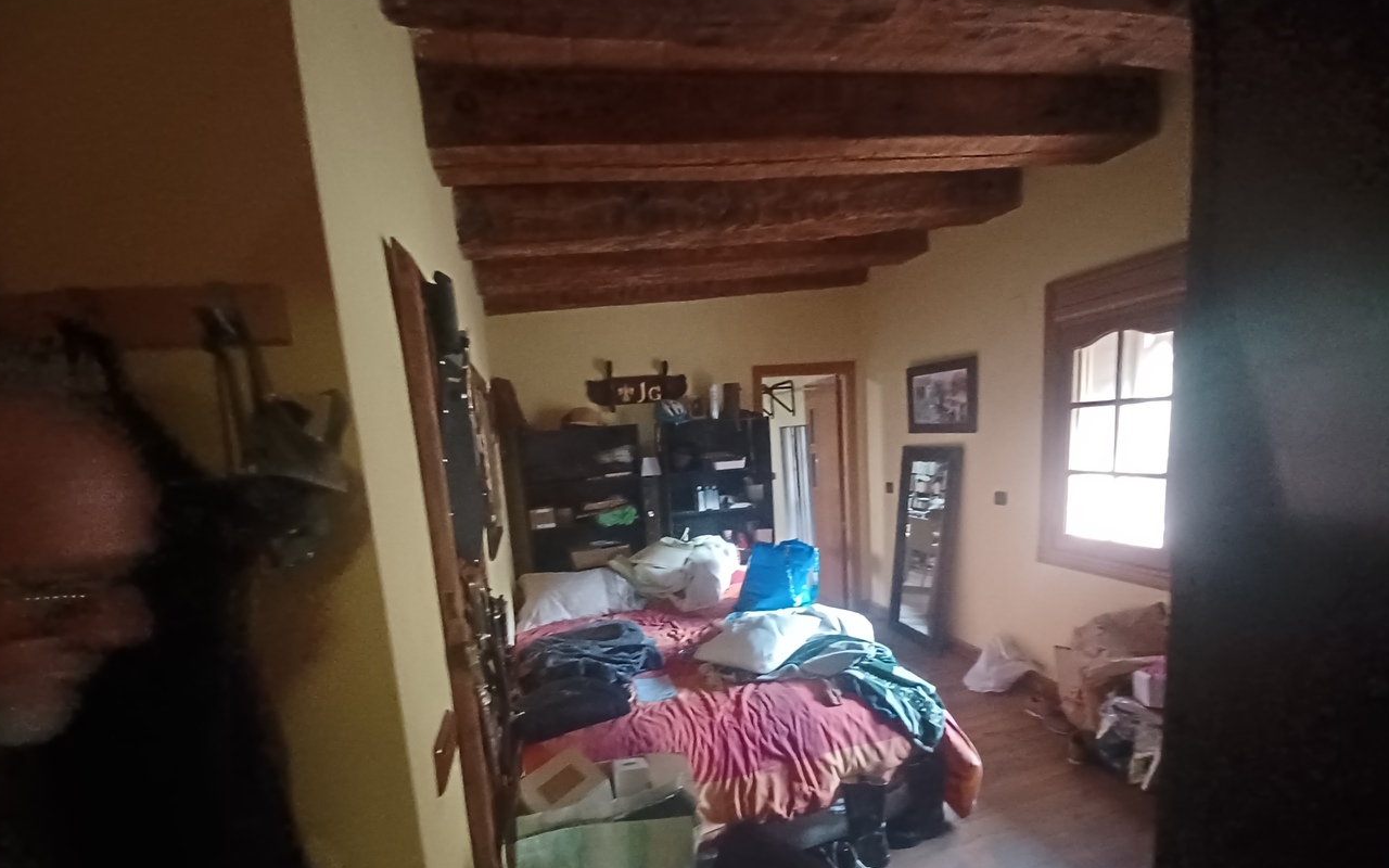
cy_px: 513
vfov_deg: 77.9
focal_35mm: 14
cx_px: 692
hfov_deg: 105.3
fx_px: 530
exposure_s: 1/15
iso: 640
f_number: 2.2
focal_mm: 1.42
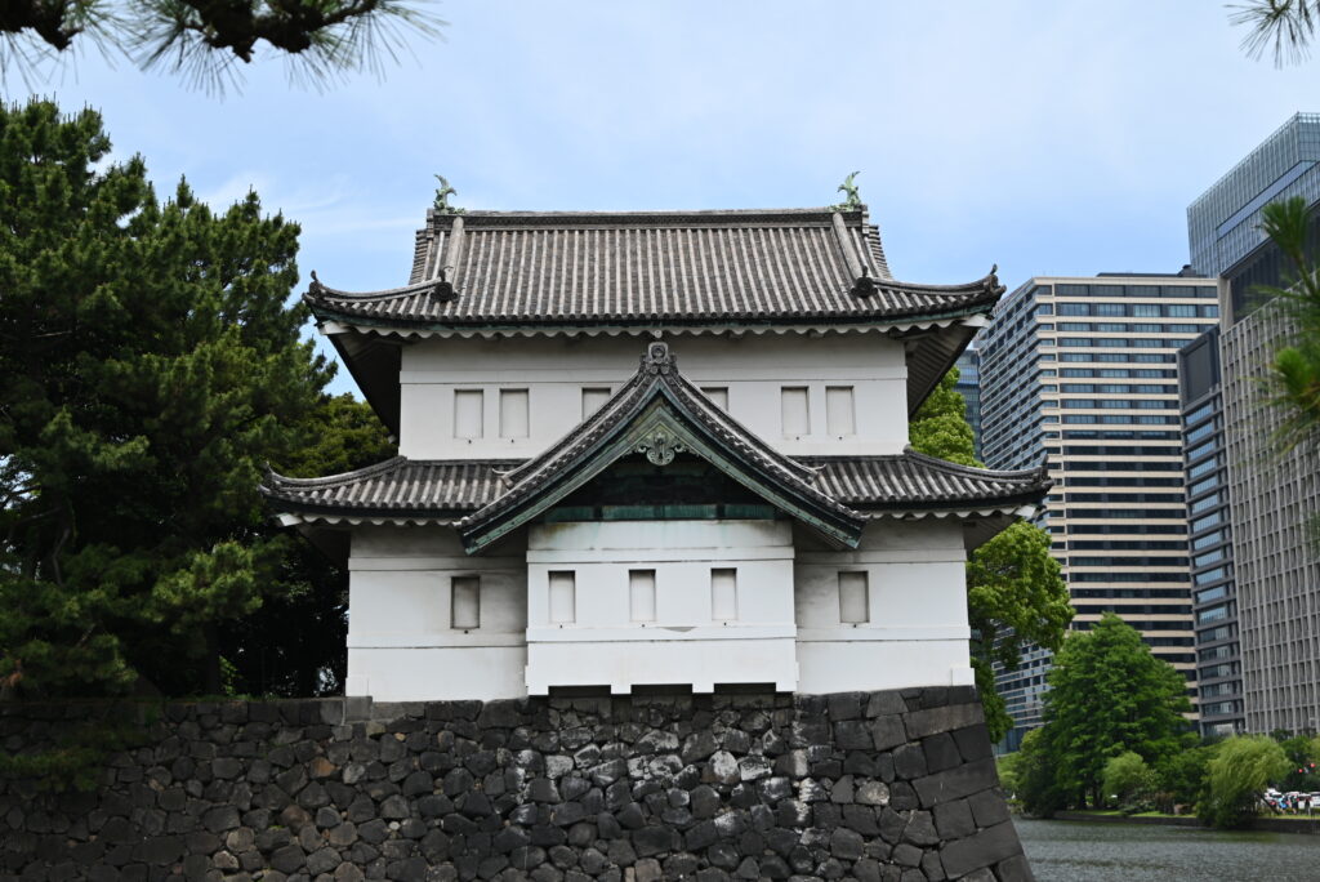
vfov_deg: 27.0
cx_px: 660
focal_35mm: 50
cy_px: 441
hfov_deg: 39.6
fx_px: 1834
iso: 100
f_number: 7.1
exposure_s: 1/400
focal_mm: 50
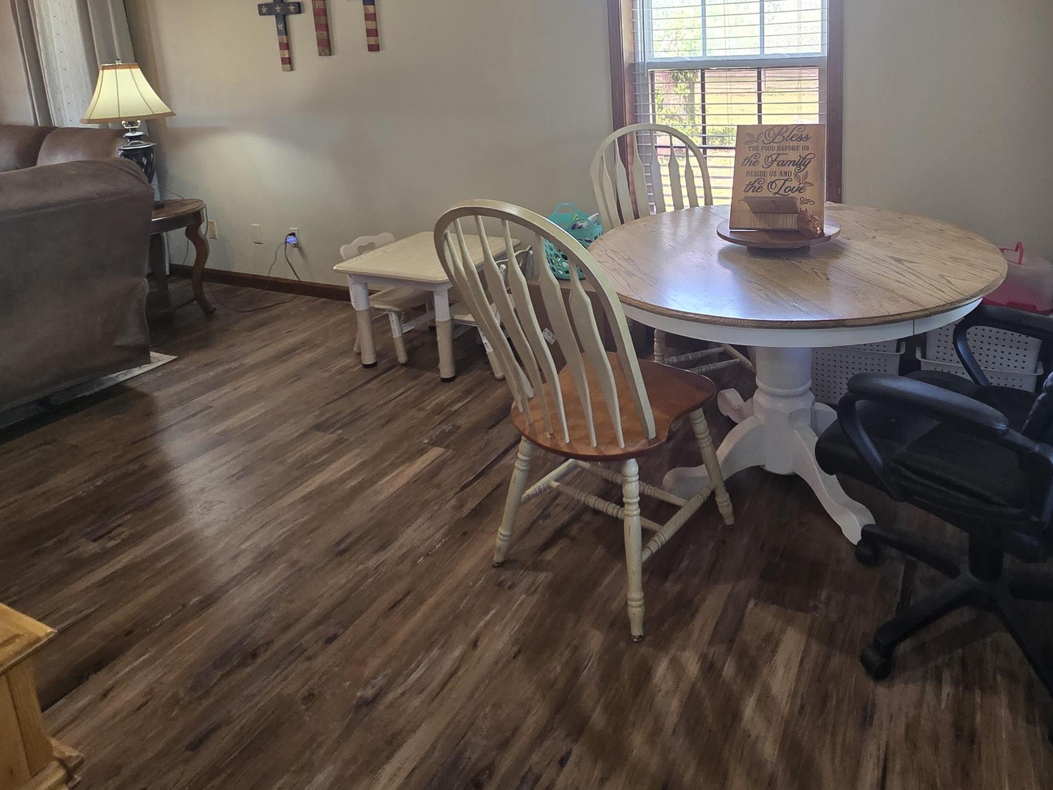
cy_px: 183
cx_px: 669
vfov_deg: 59.5
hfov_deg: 77.3
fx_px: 639
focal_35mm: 21
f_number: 2.2
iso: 160
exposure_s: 1/60
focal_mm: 2.2
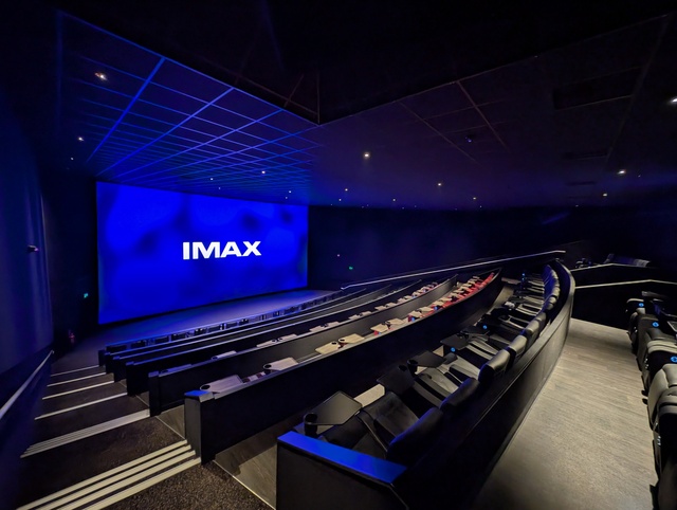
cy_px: 255
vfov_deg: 94.6
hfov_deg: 110.5
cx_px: 338
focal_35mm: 12
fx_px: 235
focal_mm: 2.23
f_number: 1.95
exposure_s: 1/5
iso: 223
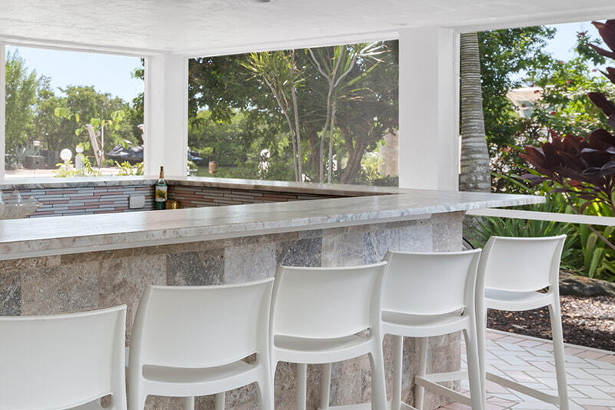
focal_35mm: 46
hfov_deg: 40.3
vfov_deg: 29.0
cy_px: 284
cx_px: 91
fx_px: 786
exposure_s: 1/13
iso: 100
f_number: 8
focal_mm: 23
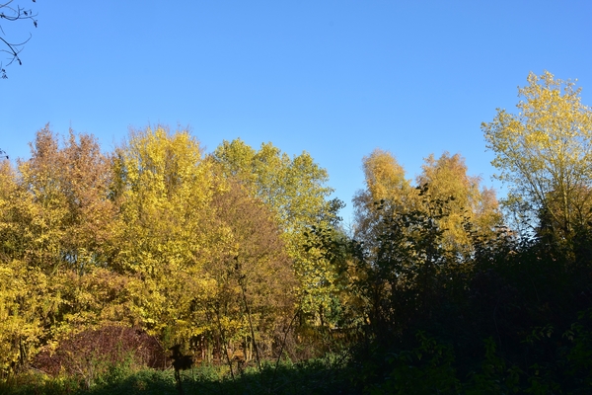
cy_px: 198
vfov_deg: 30.8
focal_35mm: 44
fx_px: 715
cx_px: 296
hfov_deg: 45.0
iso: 200
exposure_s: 1/125
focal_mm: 29
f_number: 11
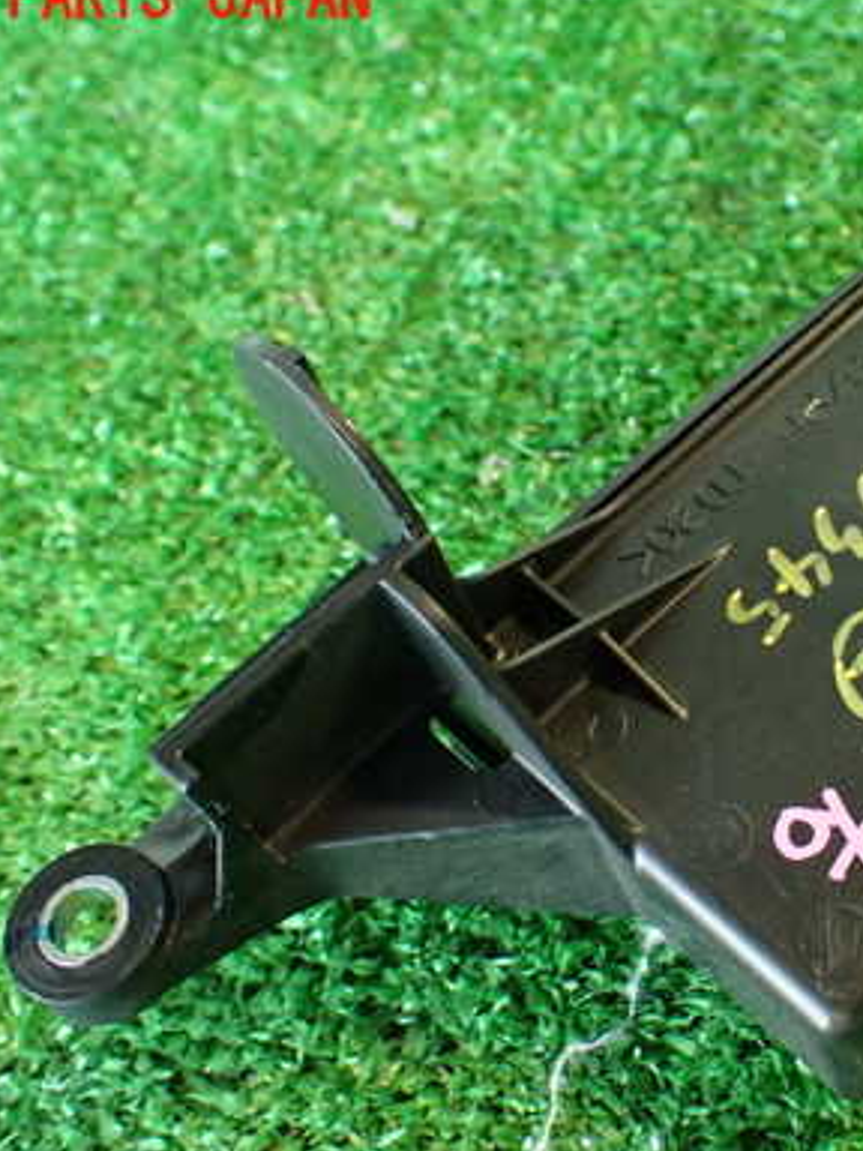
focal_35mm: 50
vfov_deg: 38.1
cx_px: 725
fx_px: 1662
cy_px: 635
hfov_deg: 28.3
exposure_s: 1/30
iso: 400
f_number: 2.4
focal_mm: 5.79
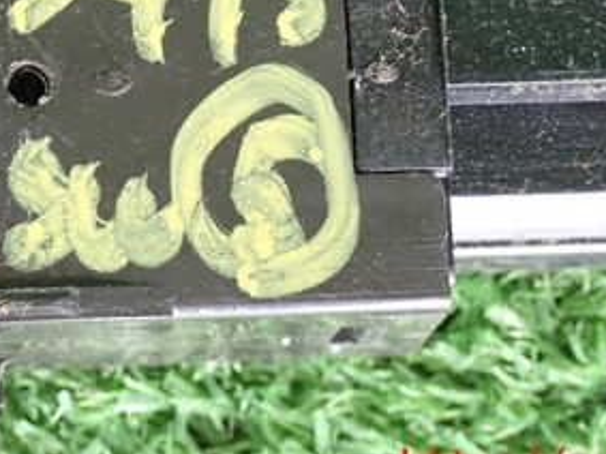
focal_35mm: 174
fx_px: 3045
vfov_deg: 8.5
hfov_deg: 11.4
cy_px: 15
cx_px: 242
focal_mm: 14.62
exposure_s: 1/60
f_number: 4.3
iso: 800
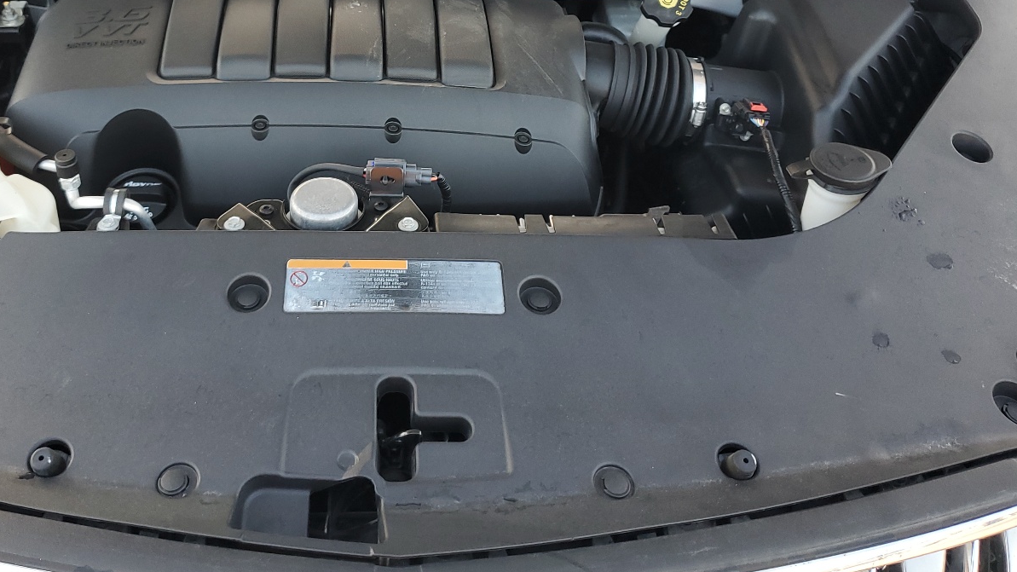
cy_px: 68
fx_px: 1025
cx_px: 407
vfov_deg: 30.0
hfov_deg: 52.4
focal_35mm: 38
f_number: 1.5
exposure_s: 1/120
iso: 58
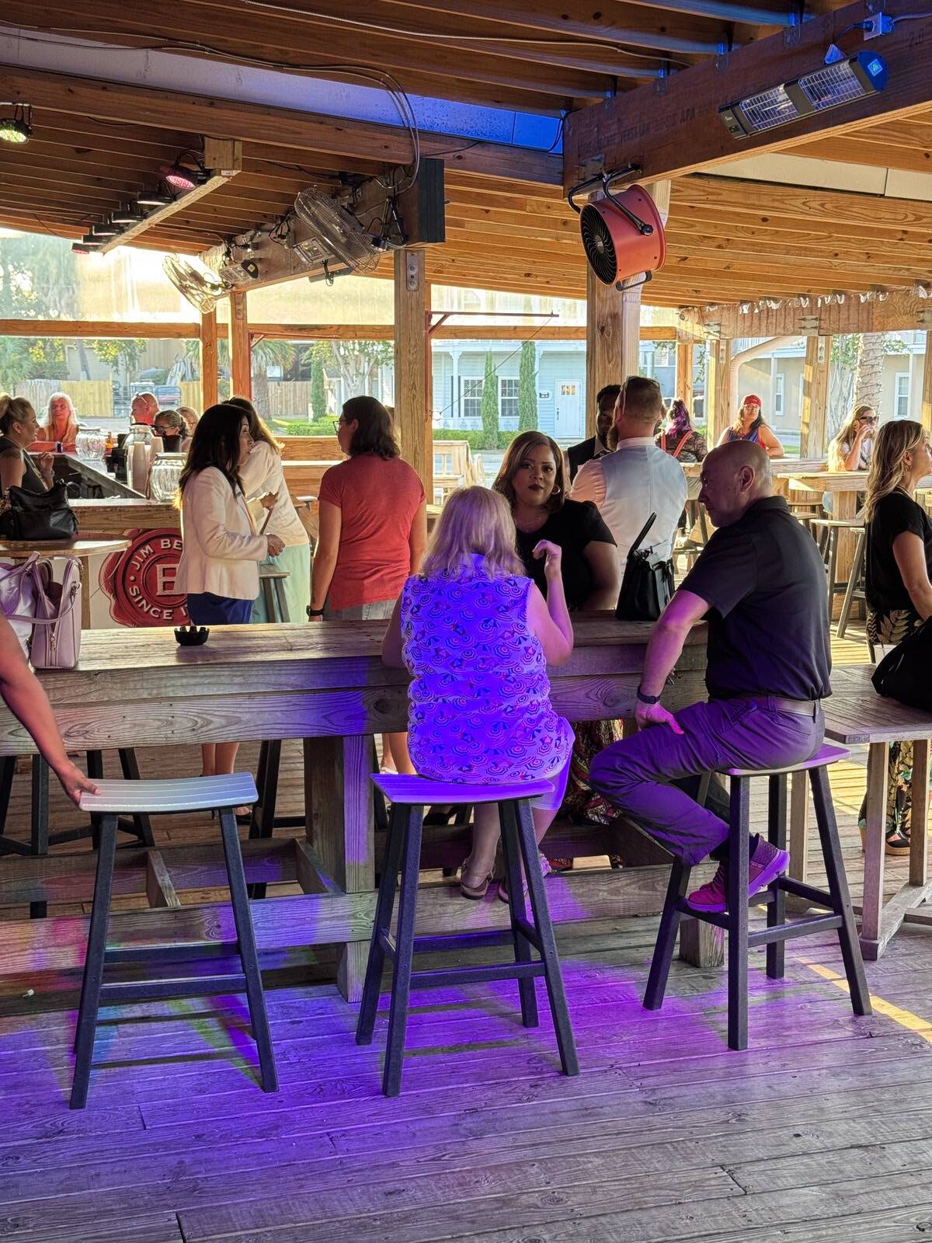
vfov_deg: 39.7
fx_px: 1723
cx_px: 466
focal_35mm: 48
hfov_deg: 30.3
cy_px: 622
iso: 64
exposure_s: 1/60
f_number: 1.78
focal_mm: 6.76
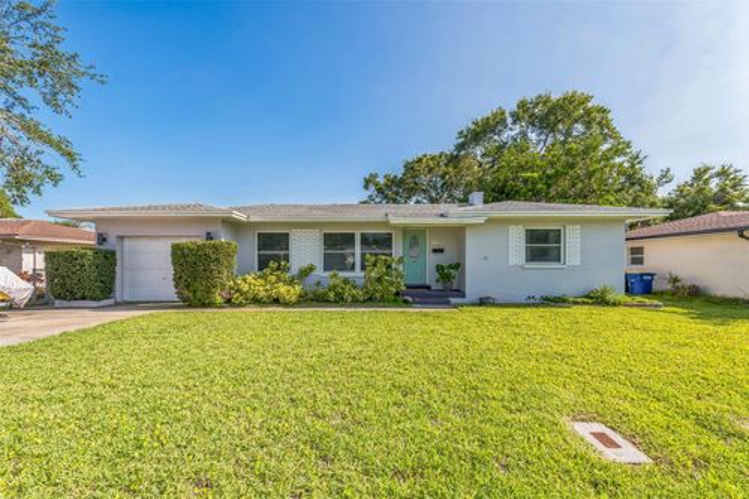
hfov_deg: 104.3
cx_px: 374
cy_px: 250
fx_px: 291
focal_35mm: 14
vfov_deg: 81.2
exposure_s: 1/320
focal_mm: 14
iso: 320
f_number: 11
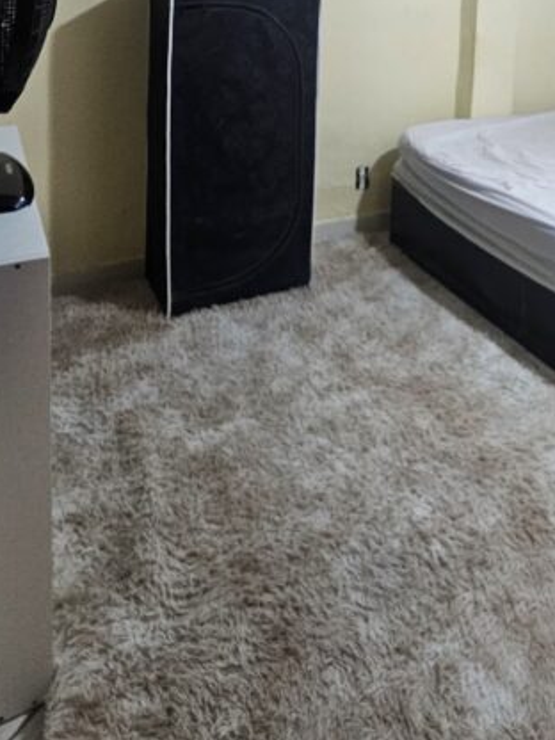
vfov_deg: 48.0
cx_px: 530
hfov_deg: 39.9
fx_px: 684
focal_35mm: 32
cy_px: 18
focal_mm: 2.2
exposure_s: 1/30
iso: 400
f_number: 2.2
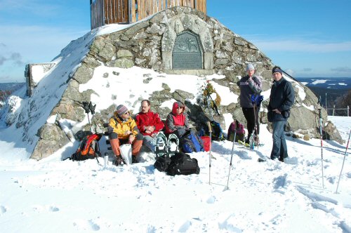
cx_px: 176
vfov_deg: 31.8
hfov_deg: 46.5
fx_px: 409
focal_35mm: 42
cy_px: 116
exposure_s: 1/500
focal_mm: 28
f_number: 9
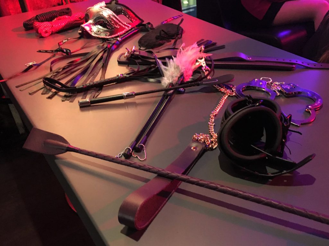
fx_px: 276
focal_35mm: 29
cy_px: 123
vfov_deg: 48.2
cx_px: 164
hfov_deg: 61.7
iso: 500
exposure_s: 1/17
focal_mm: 4.15
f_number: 2.2
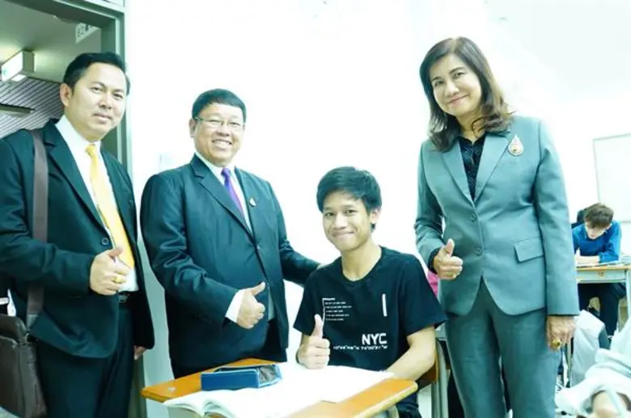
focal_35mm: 27
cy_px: 209
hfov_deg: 67.5
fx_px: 472
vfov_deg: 47.8
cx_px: 316
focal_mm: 18
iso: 1600
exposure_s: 1/40
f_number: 3.5
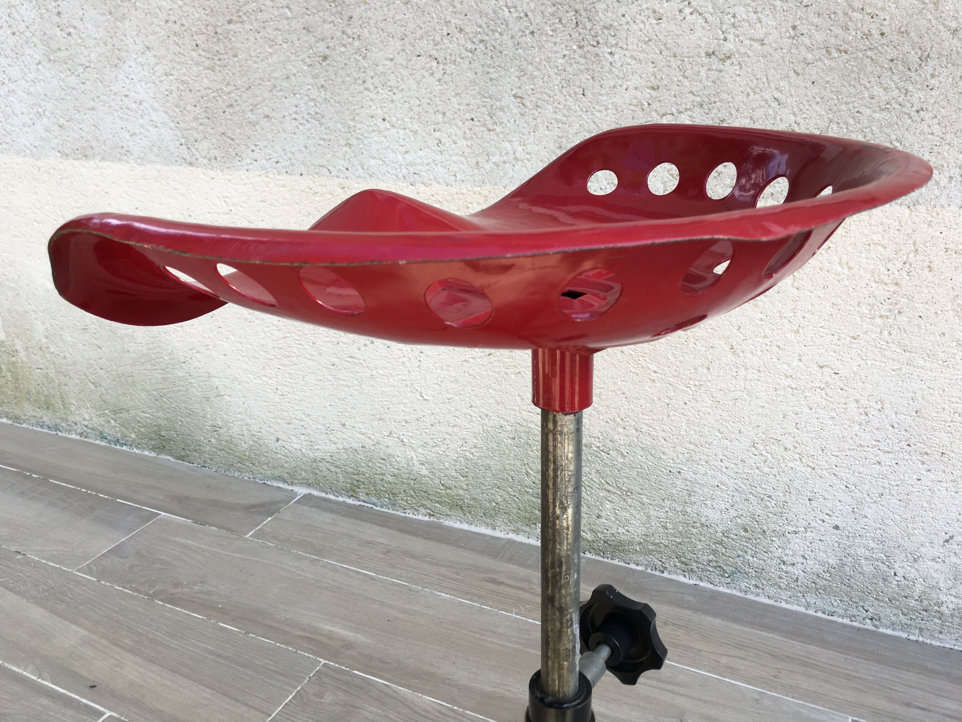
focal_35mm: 29
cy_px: 361
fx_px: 806
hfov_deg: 61.7
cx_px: 481
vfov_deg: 48.2
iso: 25
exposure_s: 1/100
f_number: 2.2
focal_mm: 4.15
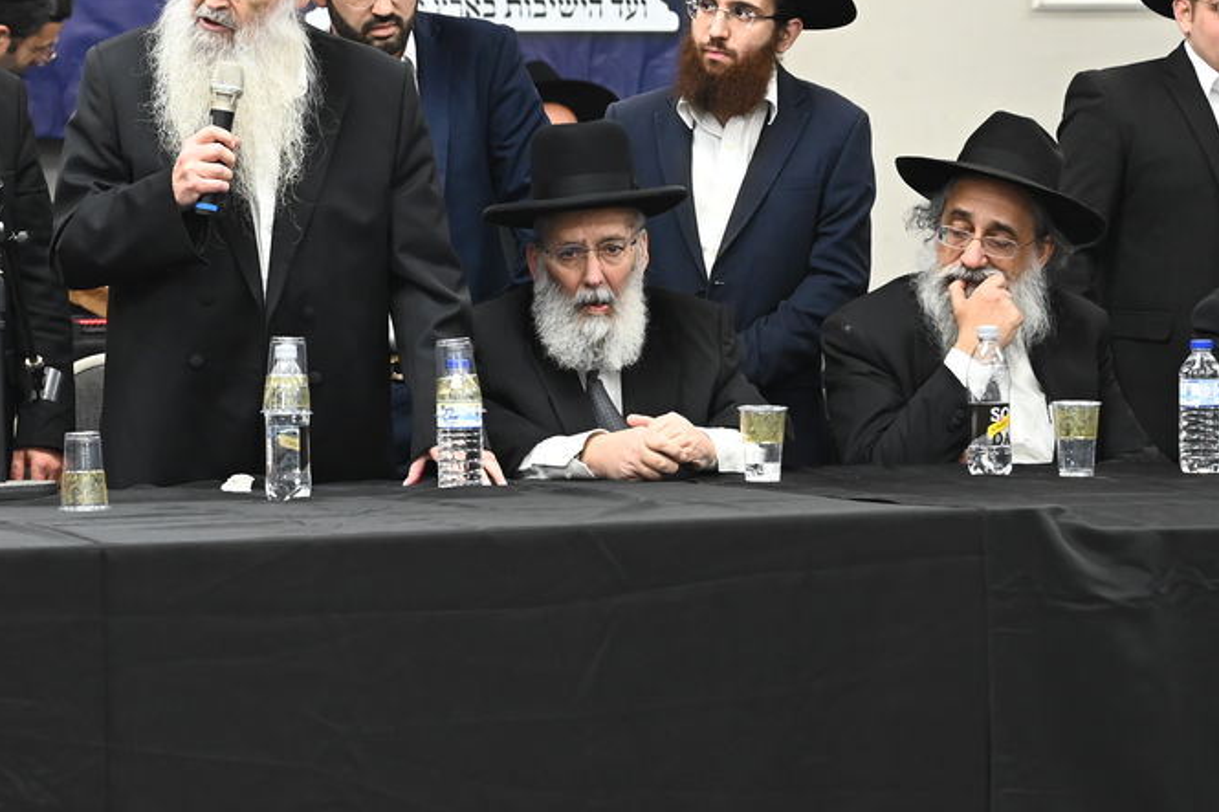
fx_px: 8903
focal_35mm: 263
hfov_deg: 7.8
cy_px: 187
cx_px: 71
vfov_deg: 5.2
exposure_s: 1/160
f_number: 5
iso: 2000
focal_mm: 125
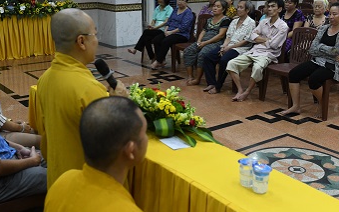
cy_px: 100
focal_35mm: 51
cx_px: 172
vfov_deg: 25.3
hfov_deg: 39.6
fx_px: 471
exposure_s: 1/80
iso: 4000
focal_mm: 34
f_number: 4
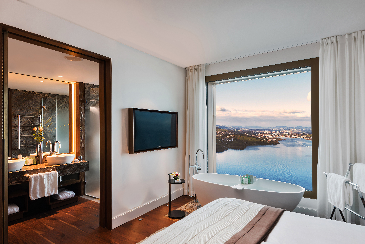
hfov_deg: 86.9
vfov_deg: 64.6
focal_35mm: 19
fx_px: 193
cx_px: 182
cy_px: 122
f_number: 14
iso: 100
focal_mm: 19
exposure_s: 1/25
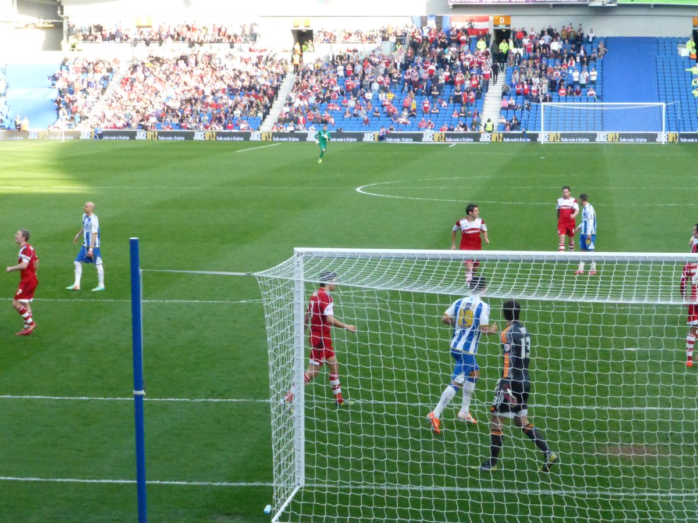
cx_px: 349
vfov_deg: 14.5
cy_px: 262
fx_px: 2057
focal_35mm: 102
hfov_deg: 19.3
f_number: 5.3
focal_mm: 18.2
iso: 1600
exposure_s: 1/1000
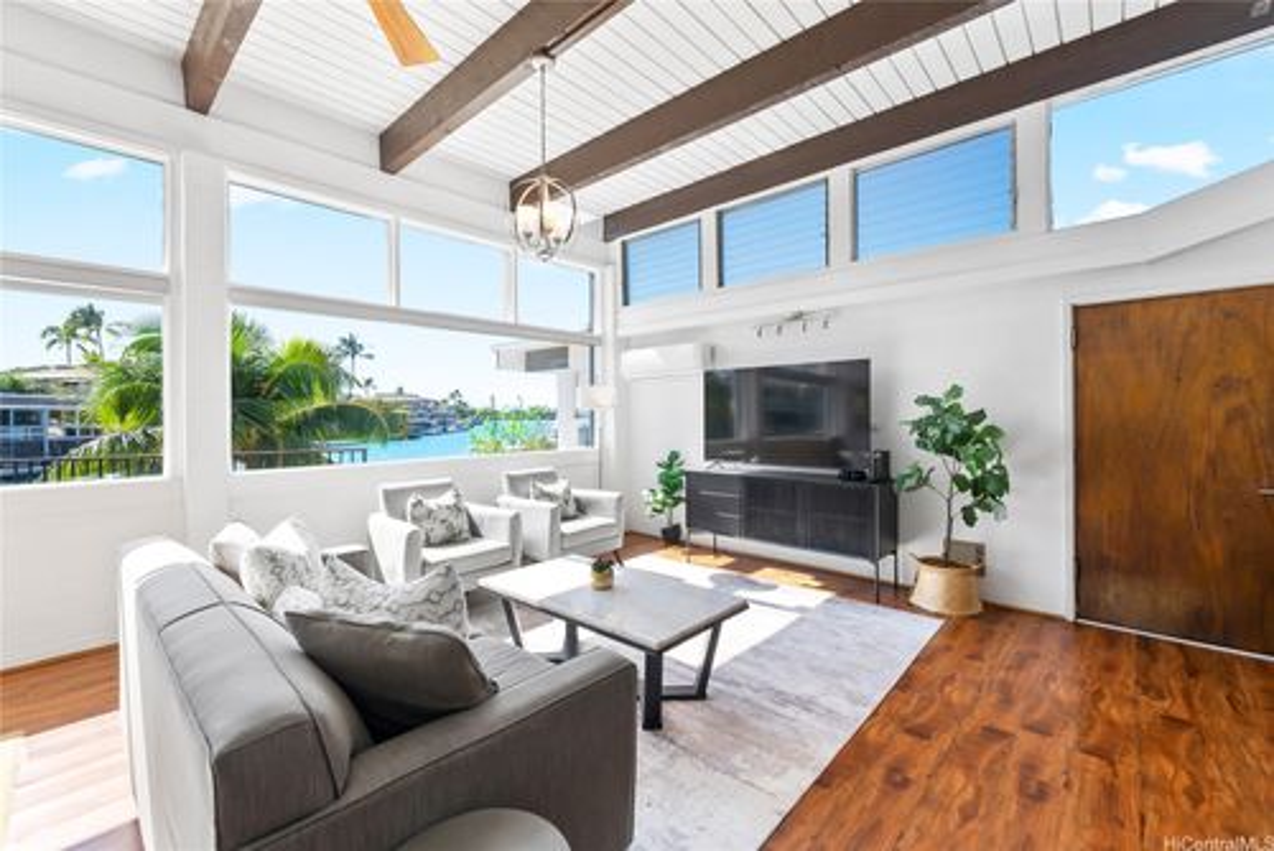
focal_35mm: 14
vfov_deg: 81.3
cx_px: 637
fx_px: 496
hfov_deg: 104.2
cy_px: 426
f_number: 7.1
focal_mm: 14
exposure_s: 1/25
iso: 64
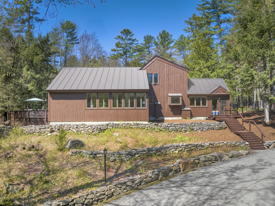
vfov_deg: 56.8
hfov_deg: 71.6
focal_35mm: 24
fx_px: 191
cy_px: 103
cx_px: 138
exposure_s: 1/25
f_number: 11
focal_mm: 12.3
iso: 100
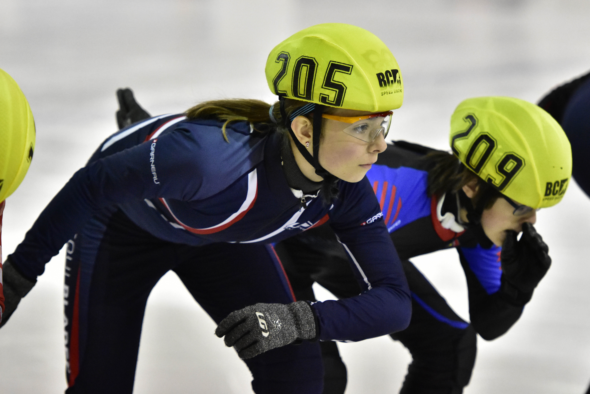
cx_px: 295
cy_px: 197
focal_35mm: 218
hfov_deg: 9.5
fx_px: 3564
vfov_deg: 6.3
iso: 6400
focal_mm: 145
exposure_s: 1/640
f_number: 2.8
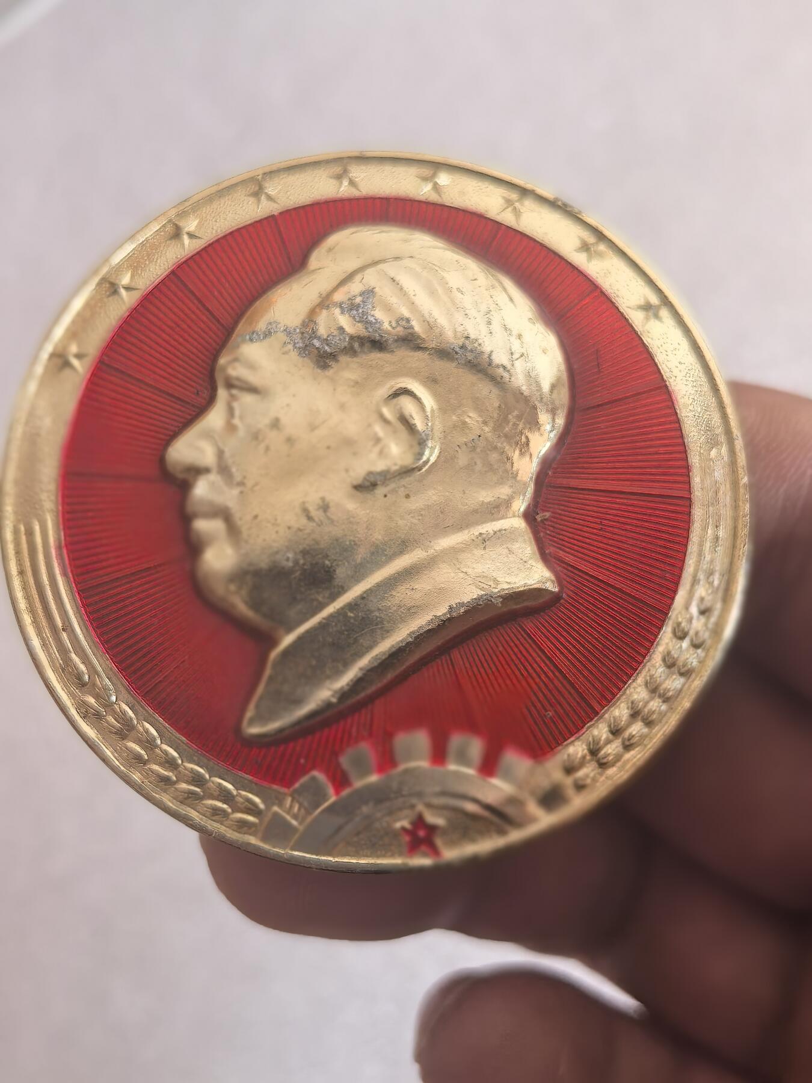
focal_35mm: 41
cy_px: 542
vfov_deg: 45.8
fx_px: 1282
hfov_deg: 35.1
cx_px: 406
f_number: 2
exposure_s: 1/300
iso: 160
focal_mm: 5.75
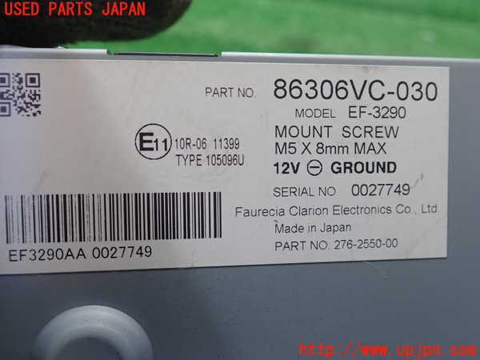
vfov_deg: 46.8
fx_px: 416
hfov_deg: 60.0
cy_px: 180
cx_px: 240
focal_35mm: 30
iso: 200
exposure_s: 1/125
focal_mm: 5.5
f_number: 2.3
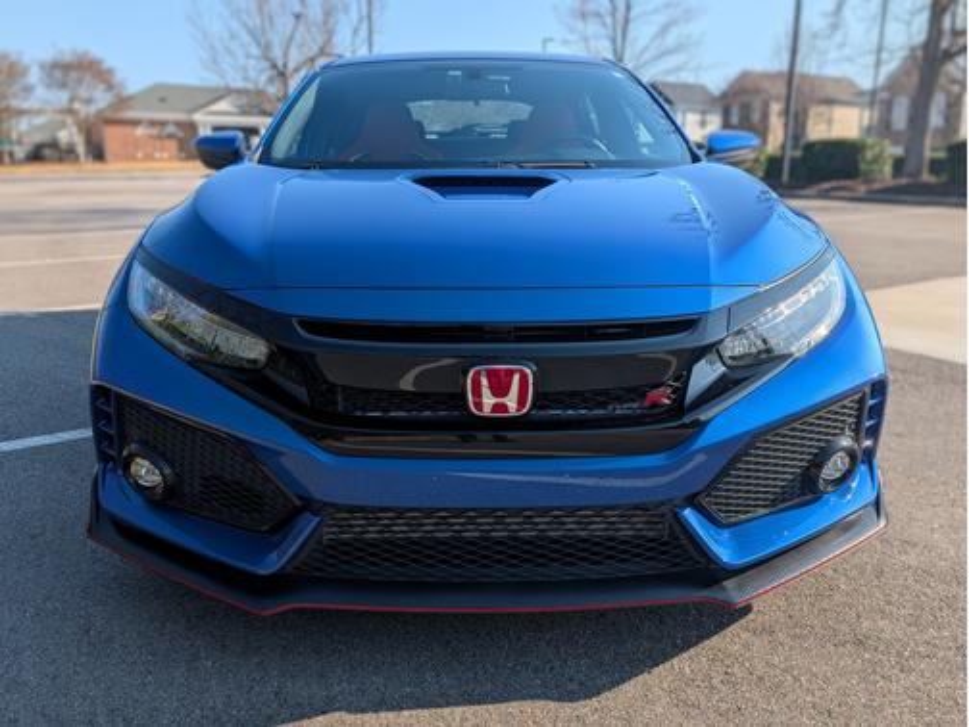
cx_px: 484
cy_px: 364
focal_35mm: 24
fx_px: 672
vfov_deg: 56.8
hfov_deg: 71.6
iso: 19
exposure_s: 1/5263
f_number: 1.68
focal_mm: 6.9
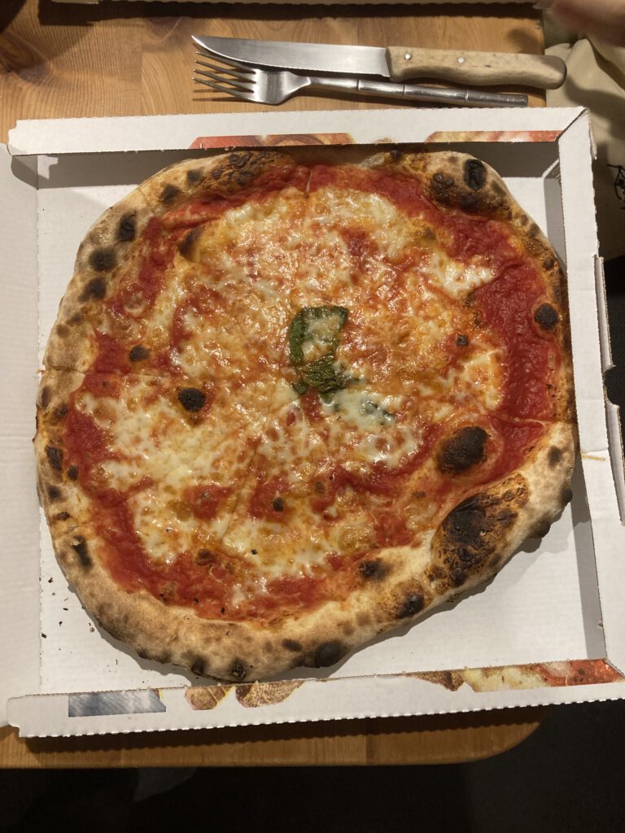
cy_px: 416
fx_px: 674
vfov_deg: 63.4
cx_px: 312
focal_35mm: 28
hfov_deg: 49.7
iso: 160
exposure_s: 1/60
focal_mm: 3.99
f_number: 1.8
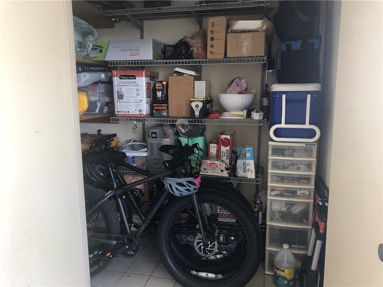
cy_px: 144
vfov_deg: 49.7
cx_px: 192
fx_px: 310
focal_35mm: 28
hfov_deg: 63.4
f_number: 1.8
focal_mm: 3.99
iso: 25
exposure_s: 1/40
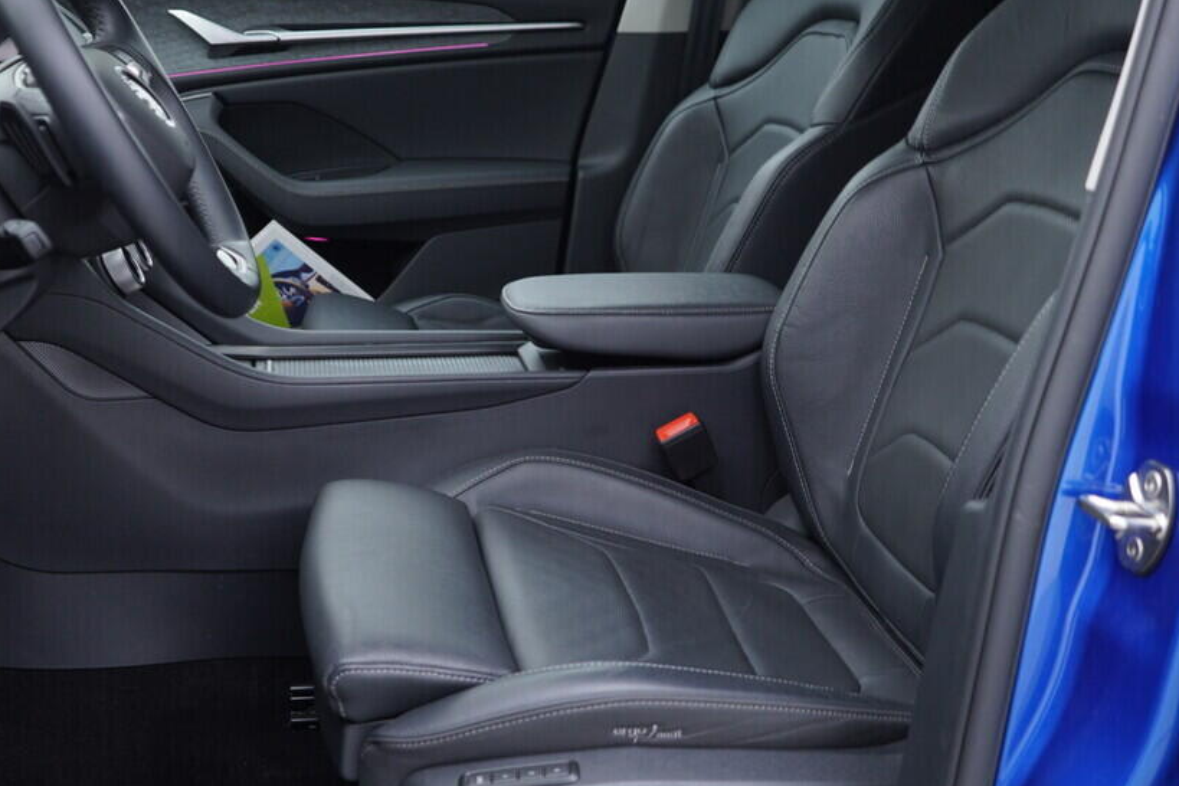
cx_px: 546
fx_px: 1474
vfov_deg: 29.9
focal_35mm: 45
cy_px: 418
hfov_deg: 43.6
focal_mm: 24
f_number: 2.8
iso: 200
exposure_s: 1/40
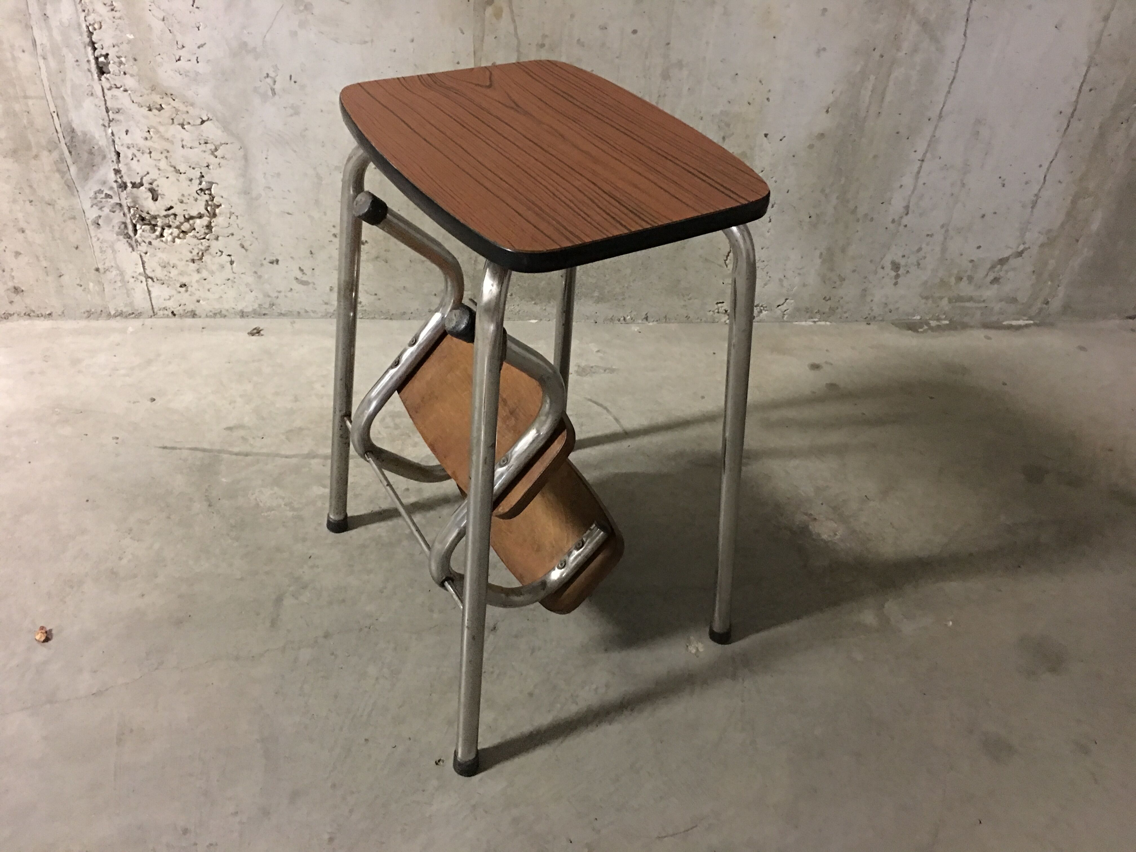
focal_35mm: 29
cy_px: 426
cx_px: 568
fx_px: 952
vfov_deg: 48.2
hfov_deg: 61.7
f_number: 2.2
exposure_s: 1/4
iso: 125
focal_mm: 4.15
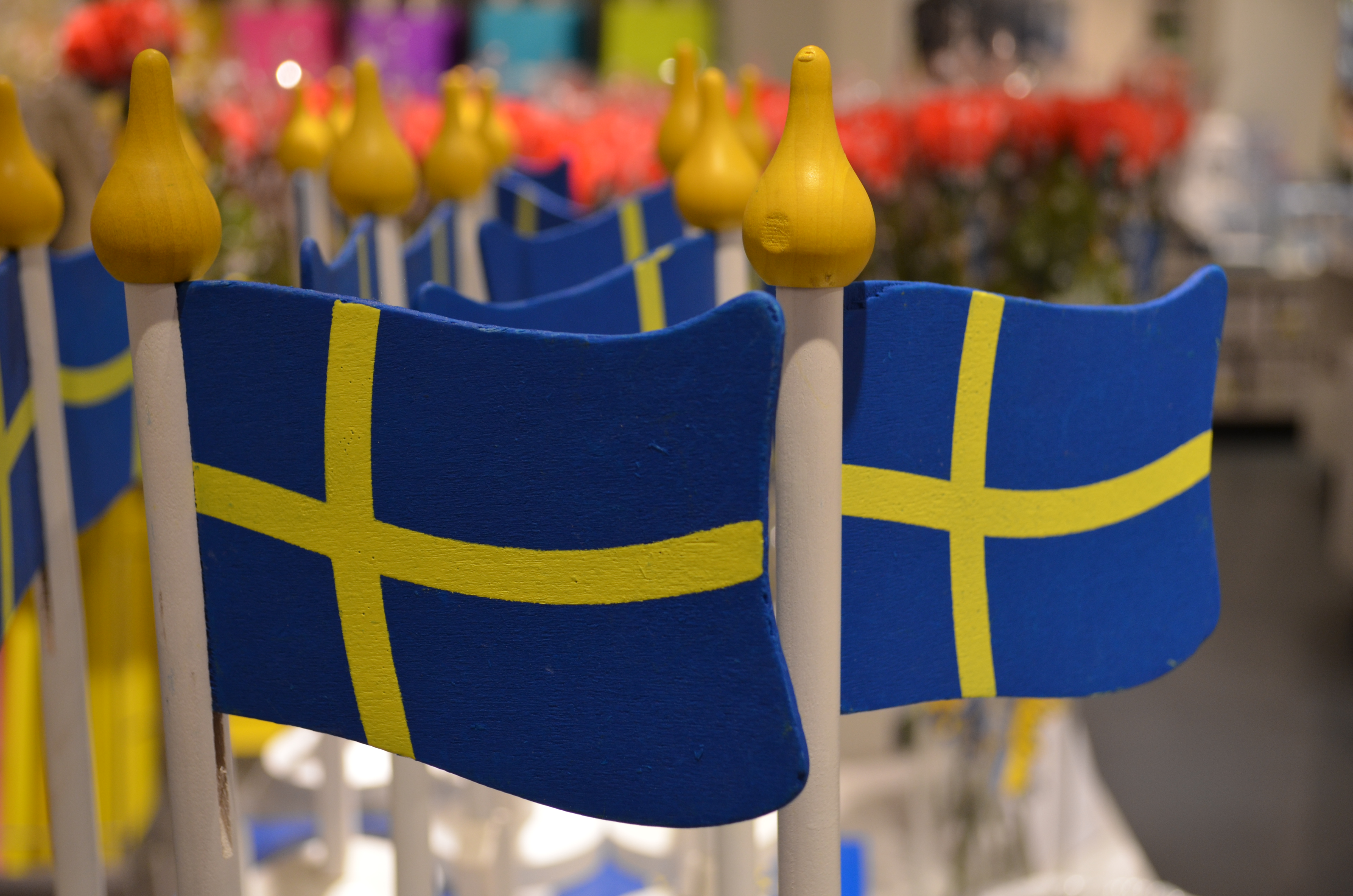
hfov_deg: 39.0
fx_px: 1913
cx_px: 676
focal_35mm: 51
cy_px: 448
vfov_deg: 26.4
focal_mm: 34
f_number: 5
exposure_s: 1/60
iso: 400
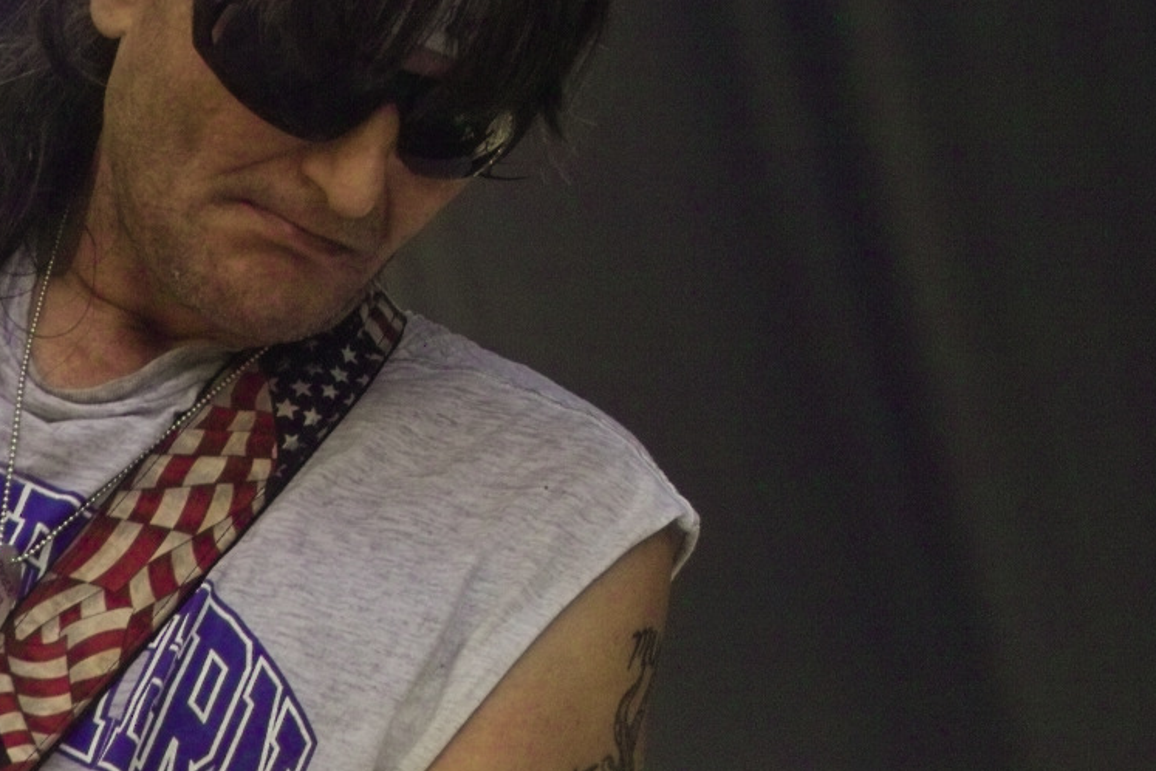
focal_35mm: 258
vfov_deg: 5.3
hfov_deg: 7.9
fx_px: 8284
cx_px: -12
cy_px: 712
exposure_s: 1/180
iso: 200
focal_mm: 50
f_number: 5.6
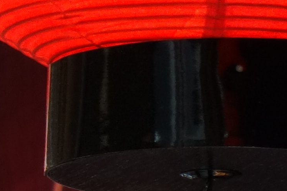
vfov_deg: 1.9
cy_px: 134
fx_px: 5924
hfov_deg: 2.8
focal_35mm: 743
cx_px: -363
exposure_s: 1/125
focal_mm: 37.1
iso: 400
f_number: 4.9
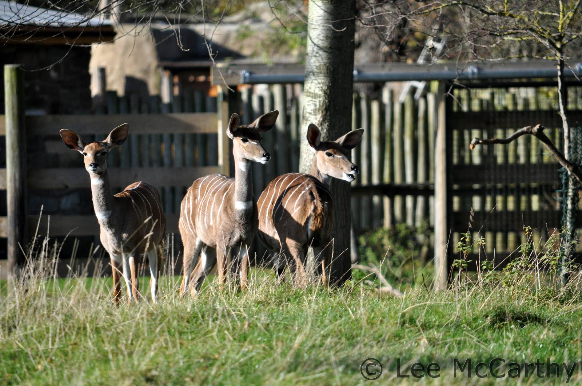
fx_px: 7267
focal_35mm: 450
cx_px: 291
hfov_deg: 4.6
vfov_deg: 3.0
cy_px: 193
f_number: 5.6
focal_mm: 300
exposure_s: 1/1600
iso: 800
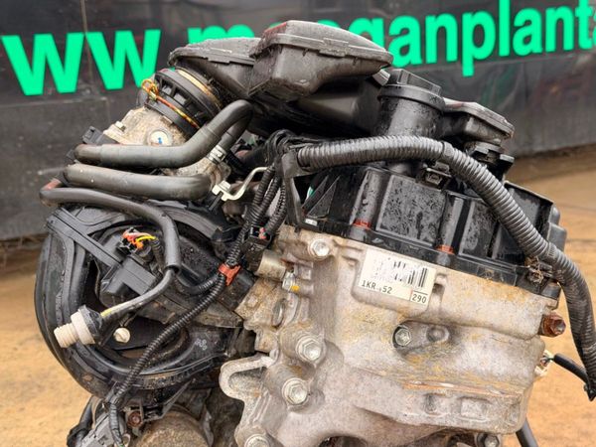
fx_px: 826
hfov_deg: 39.7
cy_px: 224
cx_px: 298
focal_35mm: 48
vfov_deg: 30.3
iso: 125
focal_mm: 6.76
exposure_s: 1/178
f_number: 1.78
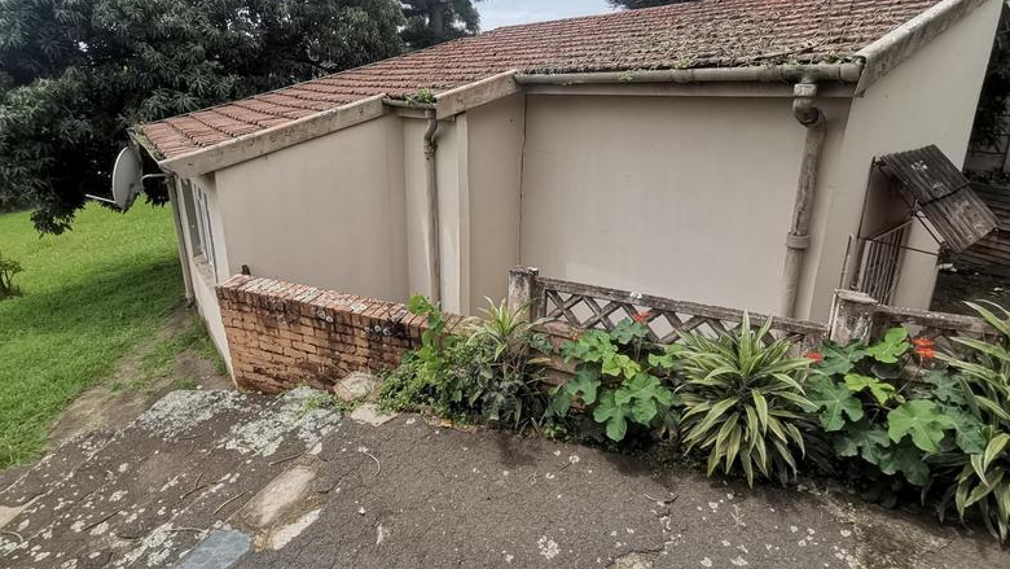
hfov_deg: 89.5
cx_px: 496
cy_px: 228
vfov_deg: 57.9
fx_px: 509
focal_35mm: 19
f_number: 2.4
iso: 50
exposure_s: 1/1479
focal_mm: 1.78
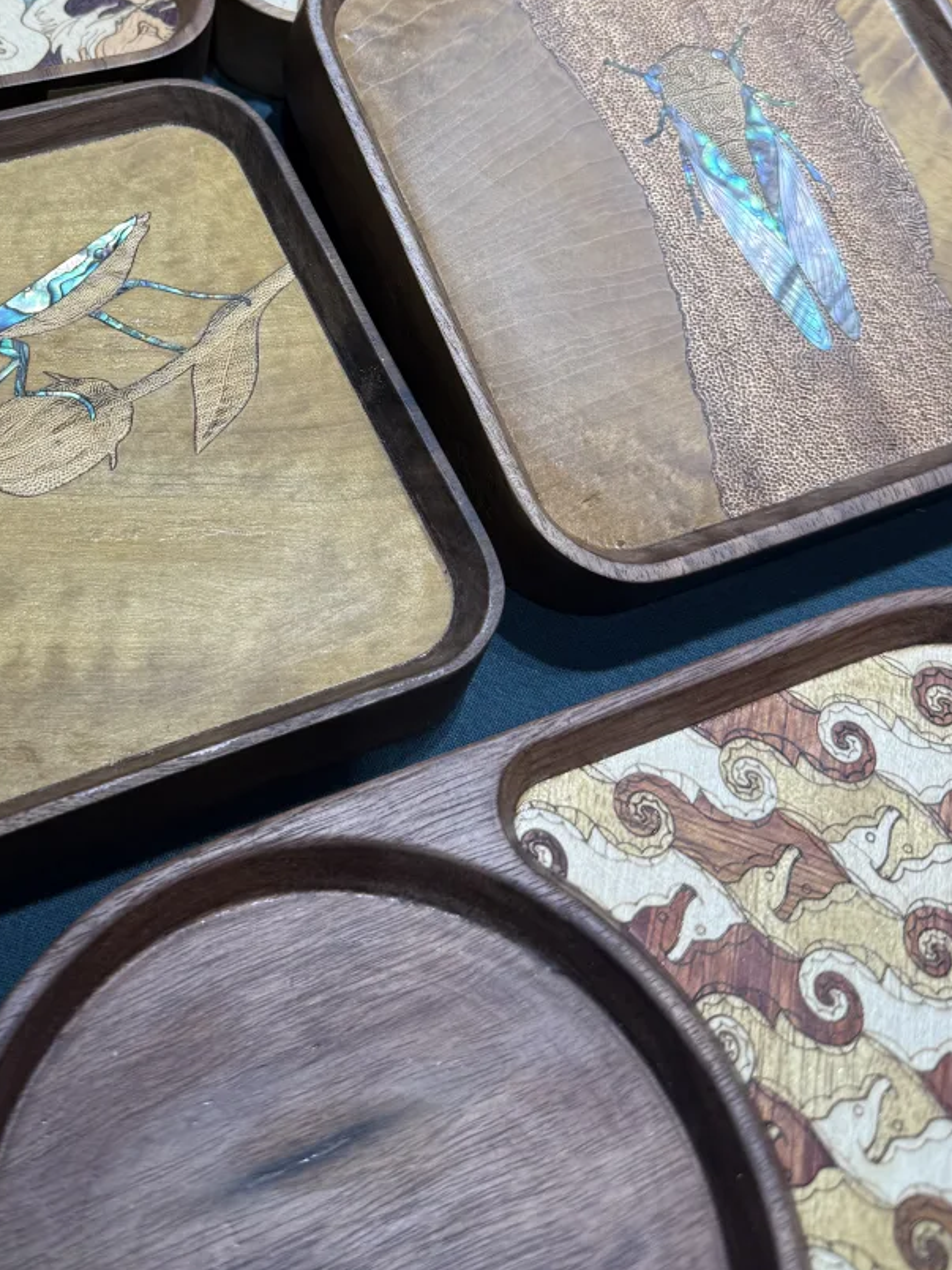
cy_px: 273
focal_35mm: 43
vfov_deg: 42.1
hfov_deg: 32.6
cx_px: 183
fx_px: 1577
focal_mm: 6.76
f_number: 1.78
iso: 64
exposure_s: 1/131
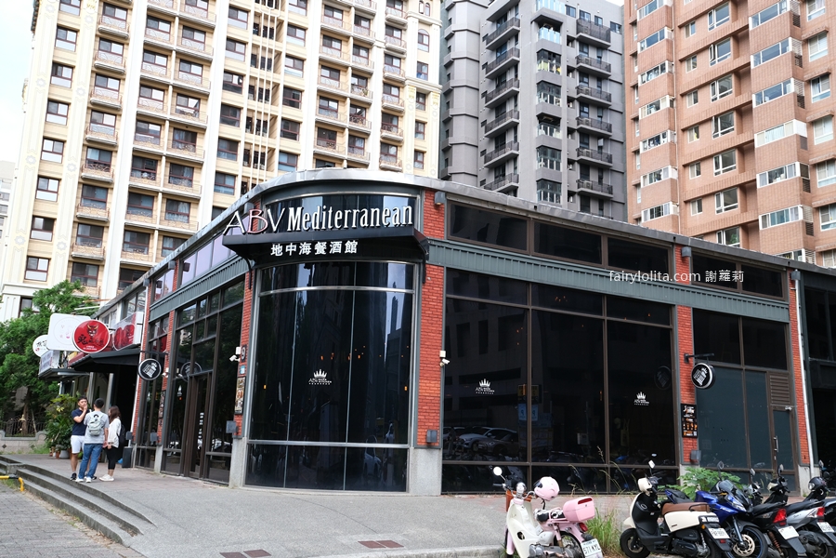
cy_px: 279
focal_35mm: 31
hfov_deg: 60.3
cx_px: 418
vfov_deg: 42.3
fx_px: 720
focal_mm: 20.8
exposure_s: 1/900
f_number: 5.6
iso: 1000
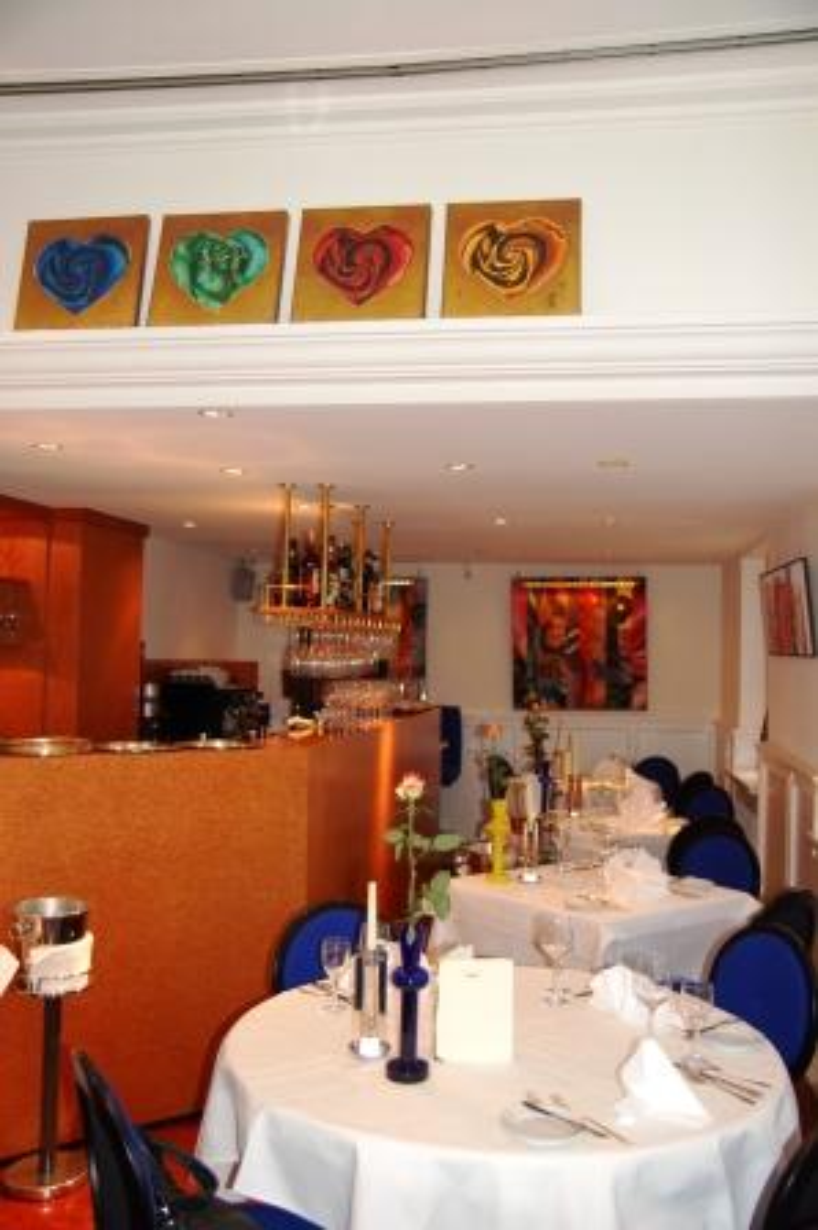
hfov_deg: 39.9
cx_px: 409
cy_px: 615
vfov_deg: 57.3
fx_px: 1126
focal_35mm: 33
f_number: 2.8
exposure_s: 1/60
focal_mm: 22
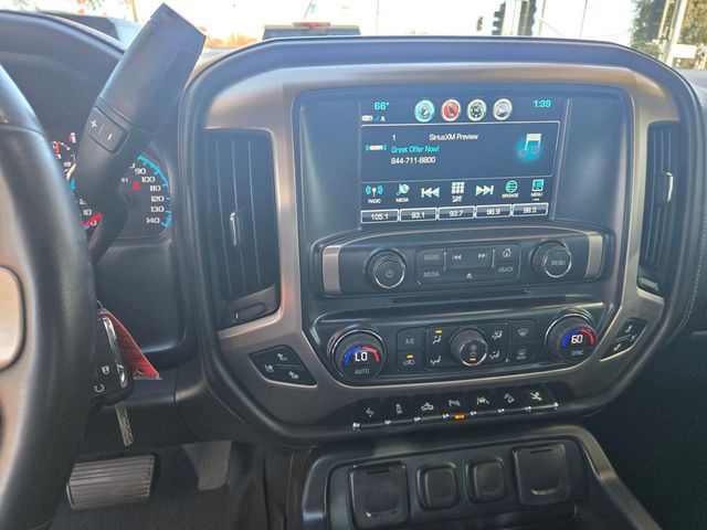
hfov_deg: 73.9
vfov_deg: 58.9
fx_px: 470
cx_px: 354
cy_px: 265
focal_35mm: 23
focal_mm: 5.4
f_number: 1.8
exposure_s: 1/180
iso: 200
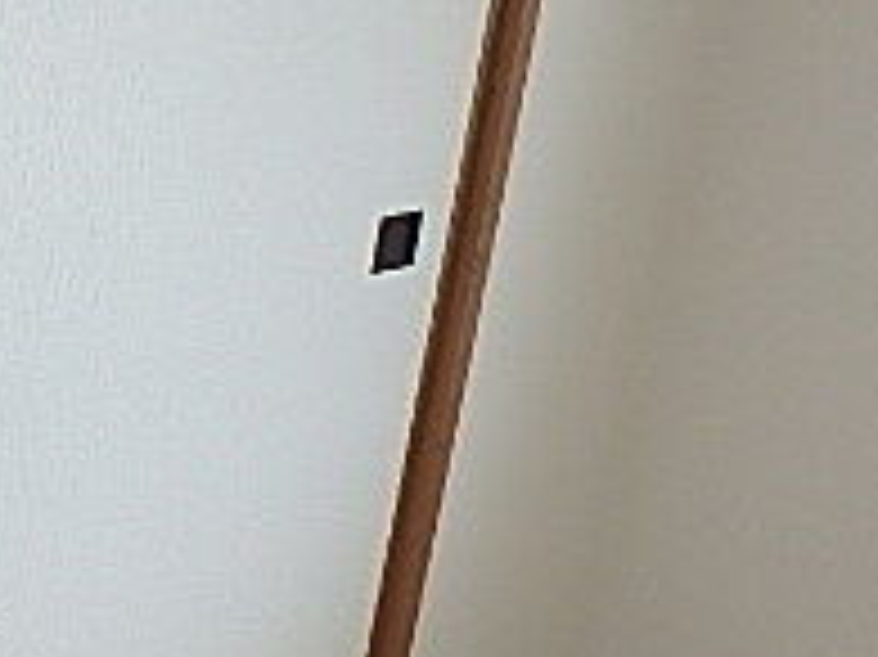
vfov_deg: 21.1
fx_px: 1749
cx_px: -459
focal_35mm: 69
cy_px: 171
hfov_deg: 22.7
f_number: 3.5
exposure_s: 1/80
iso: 125
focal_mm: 3.7
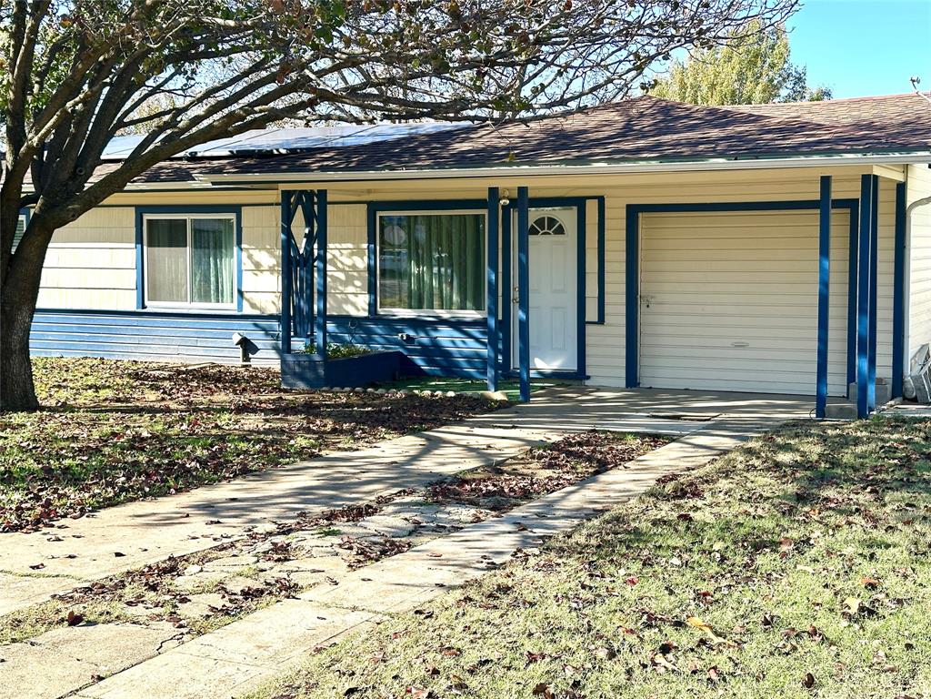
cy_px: 350
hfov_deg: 39.7
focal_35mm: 48
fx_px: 1291
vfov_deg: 30.3
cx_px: 466
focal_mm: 6.86
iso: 64
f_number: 1.78
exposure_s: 1/1171
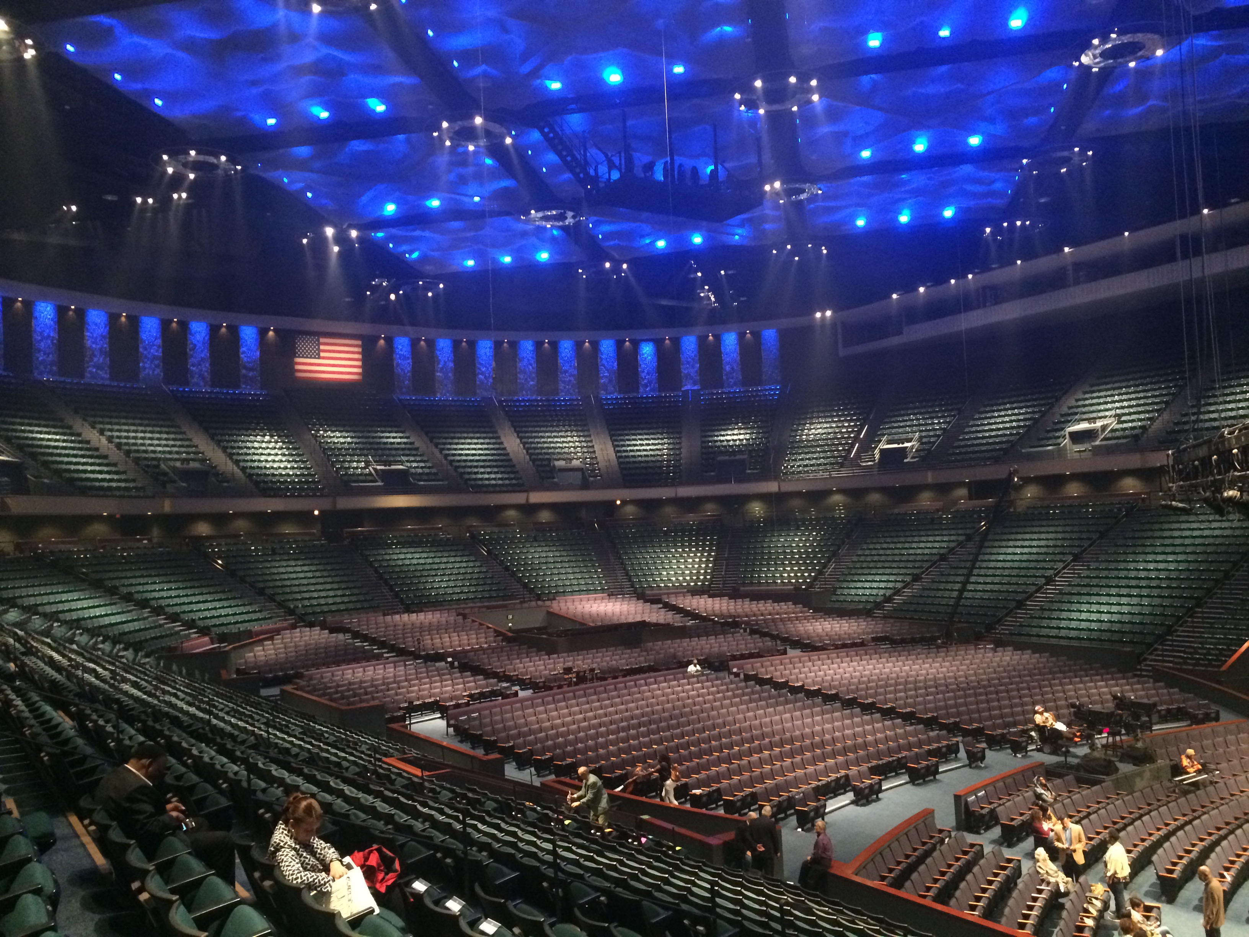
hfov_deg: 61.7
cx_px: 624
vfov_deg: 48.2
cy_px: 468
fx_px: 1046
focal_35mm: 29
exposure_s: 1/15
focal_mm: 4.15
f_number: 2.2
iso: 400
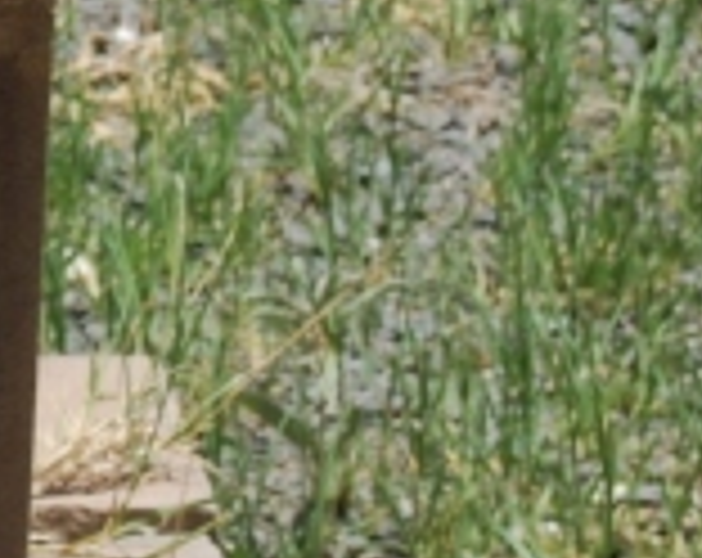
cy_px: -749
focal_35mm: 510
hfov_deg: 3.7
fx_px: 10571
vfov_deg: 3.0
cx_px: -1526
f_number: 8
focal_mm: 55
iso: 100
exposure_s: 1/250
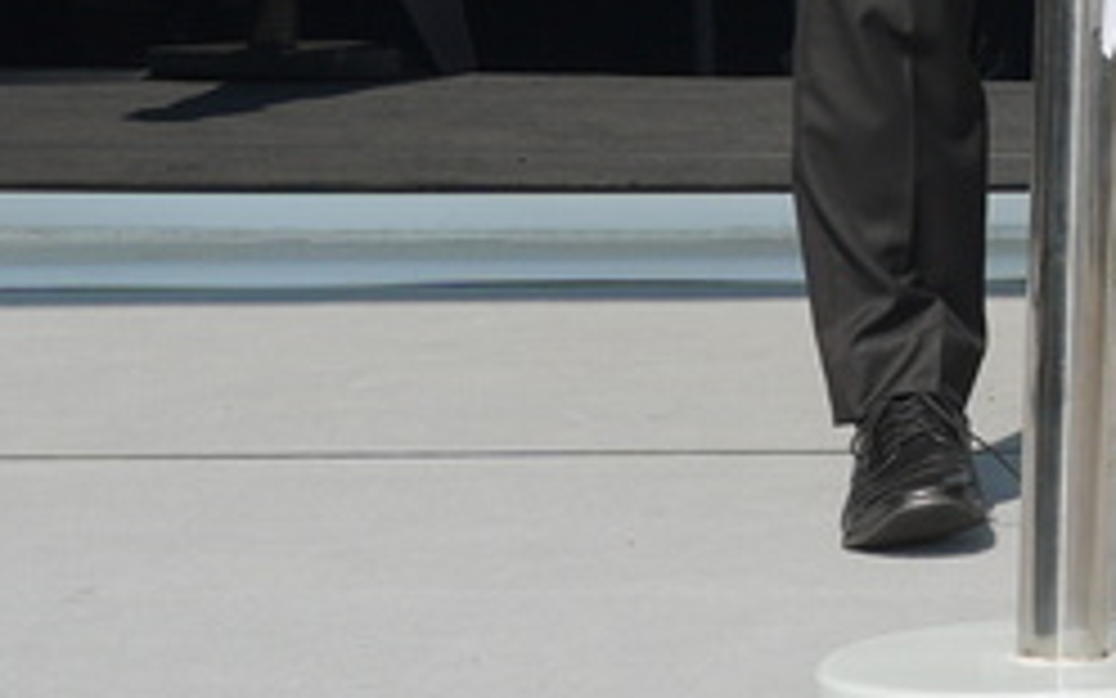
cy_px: -1211
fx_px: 8090
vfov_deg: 4.8
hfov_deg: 7.5
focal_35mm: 266
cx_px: 2488
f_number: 9
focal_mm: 37
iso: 100
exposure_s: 1/250
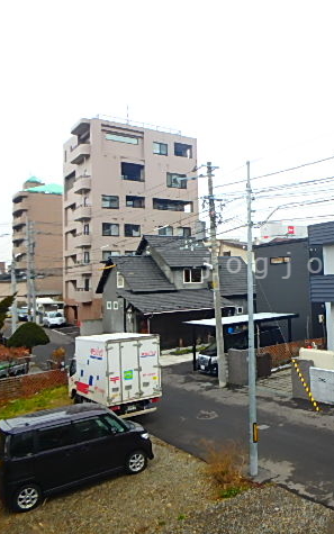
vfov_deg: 62.9
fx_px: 437
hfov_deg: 39.8
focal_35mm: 30
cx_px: 278
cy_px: 265
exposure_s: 1/80
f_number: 3.5
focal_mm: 3.7
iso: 125
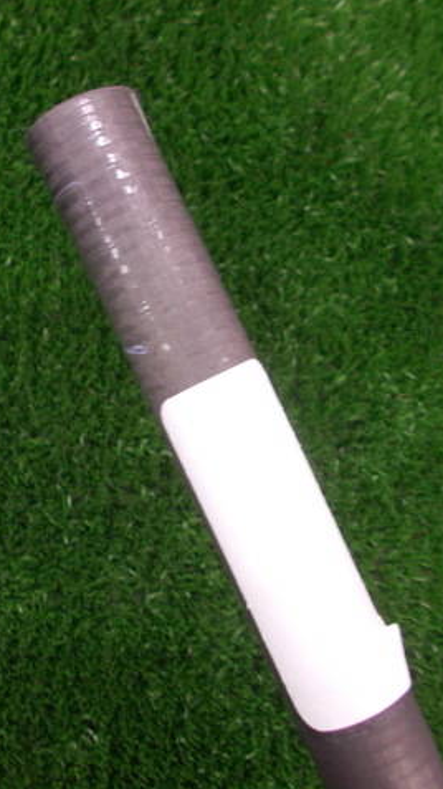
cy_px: 394
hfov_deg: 30.9
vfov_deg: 52.8
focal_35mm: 38
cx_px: 141
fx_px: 794
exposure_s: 1/20
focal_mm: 4.6
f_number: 3.2
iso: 200
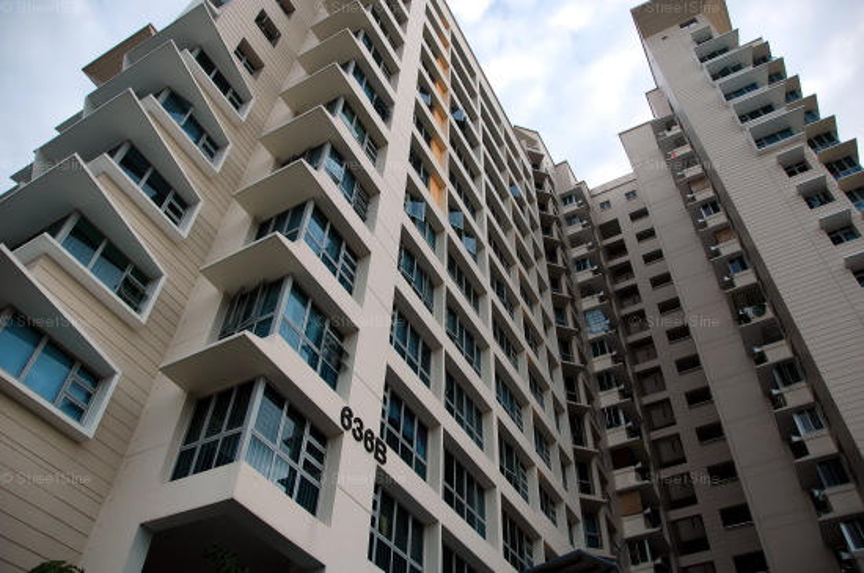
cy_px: 286
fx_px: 647
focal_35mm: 27
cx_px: 432
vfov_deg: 47.8
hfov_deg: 67.5
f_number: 3.5
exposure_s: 1/250
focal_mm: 18
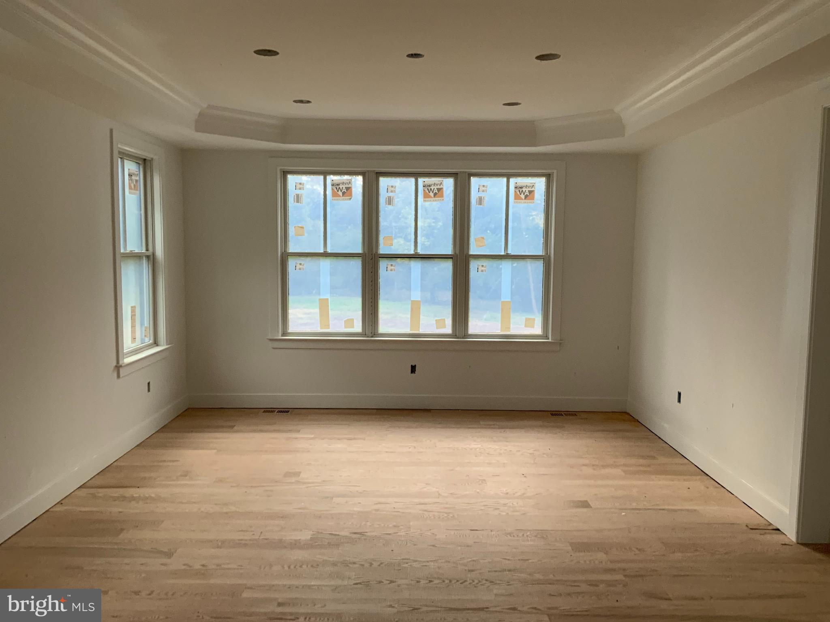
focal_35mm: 29
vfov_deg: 48.2
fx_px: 695
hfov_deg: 61.7
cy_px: 311
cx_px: 415
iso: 125
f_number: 1.8
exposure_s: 1/60
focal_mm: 3
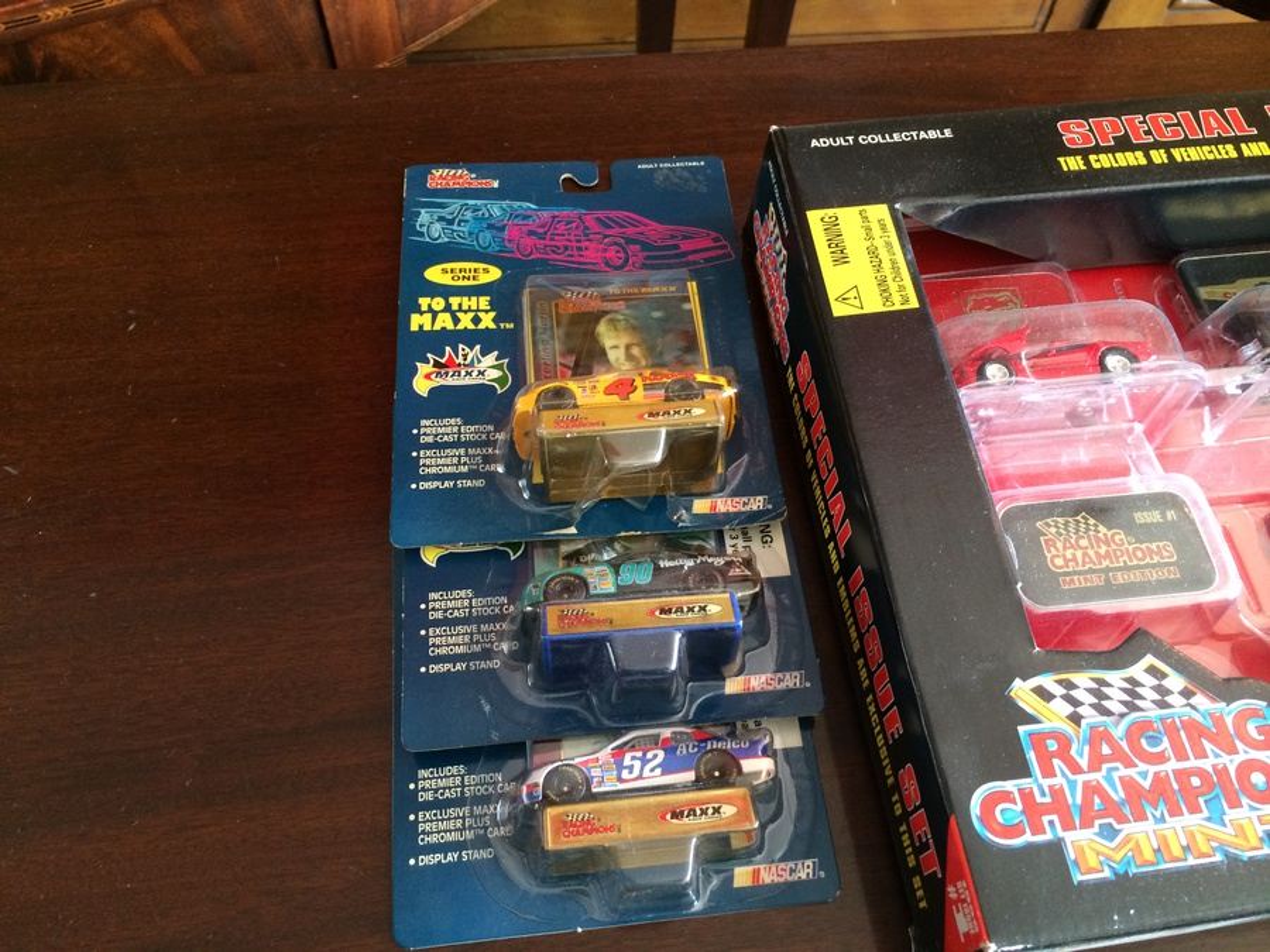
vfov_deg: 46.8
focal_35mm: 30
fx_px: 1101
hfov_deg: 60.0
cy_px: 476
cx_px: 635
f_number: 2.2
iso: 200
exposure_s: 1/30
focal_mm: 4.12
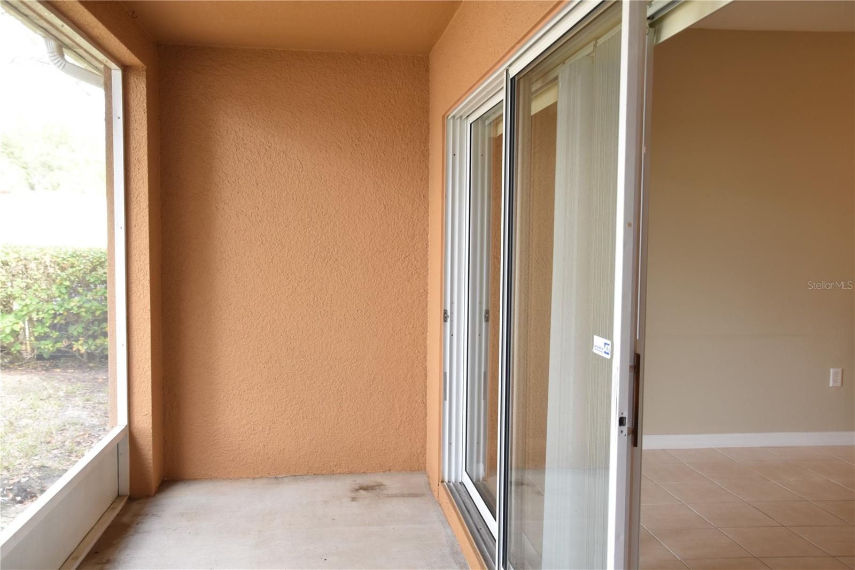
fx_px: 784
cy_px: 285
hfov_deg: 57.2
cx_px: 428
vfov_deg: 40.0
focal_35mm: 33
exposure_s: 1/60
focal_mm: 22
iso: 400
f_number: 4
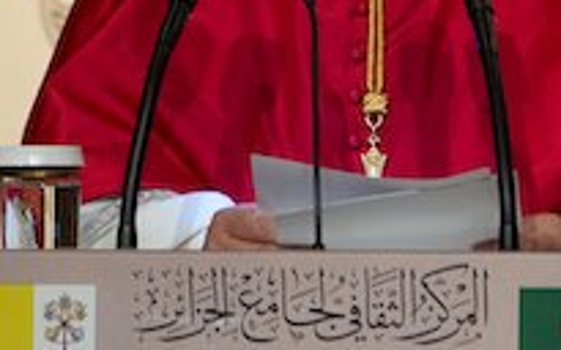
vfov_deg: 0.7
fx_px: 27329
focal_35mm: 1788
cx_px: 646
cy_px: -14
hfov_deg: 1.2
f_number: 5.6
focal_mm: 400
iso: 800
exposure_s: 1/60
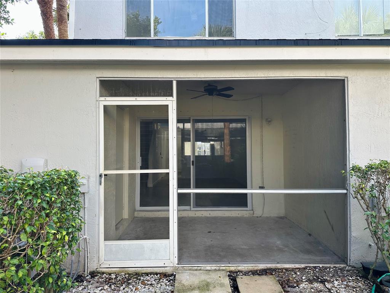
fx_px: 270
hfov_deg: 71.6
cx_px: 195
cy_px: 146
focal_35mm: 24
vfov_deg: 56.8
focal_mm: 6.86
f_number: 1.78
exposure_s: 1/406
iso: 80
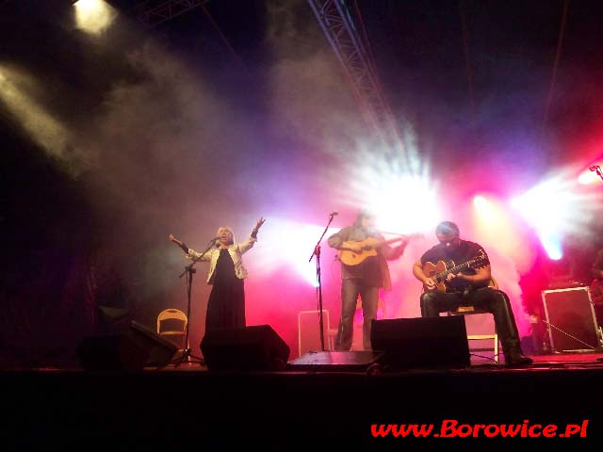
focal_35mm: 23
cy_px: 226
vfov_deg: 58.9
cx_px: 302
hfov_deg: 73.9
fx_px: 401
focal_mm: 3.8
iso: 200
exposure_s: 1/15
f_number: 2.8
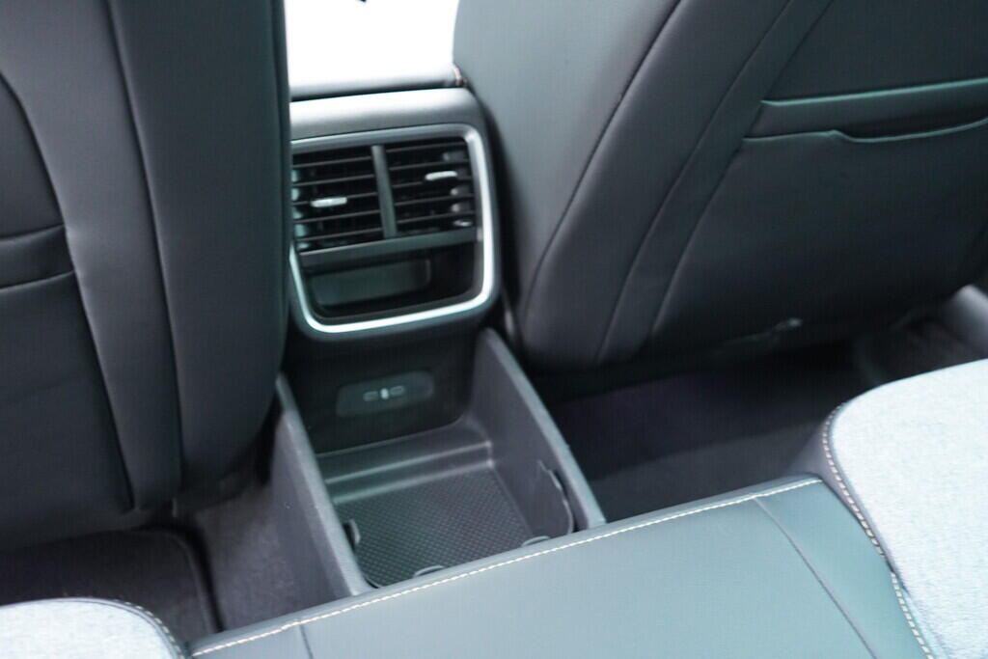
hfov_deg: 53.1
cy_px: 330
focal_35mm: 36
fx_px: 988
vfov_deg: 36.9
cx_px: 494
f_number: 2.8
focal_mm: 24
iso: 2500
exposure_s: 1/40
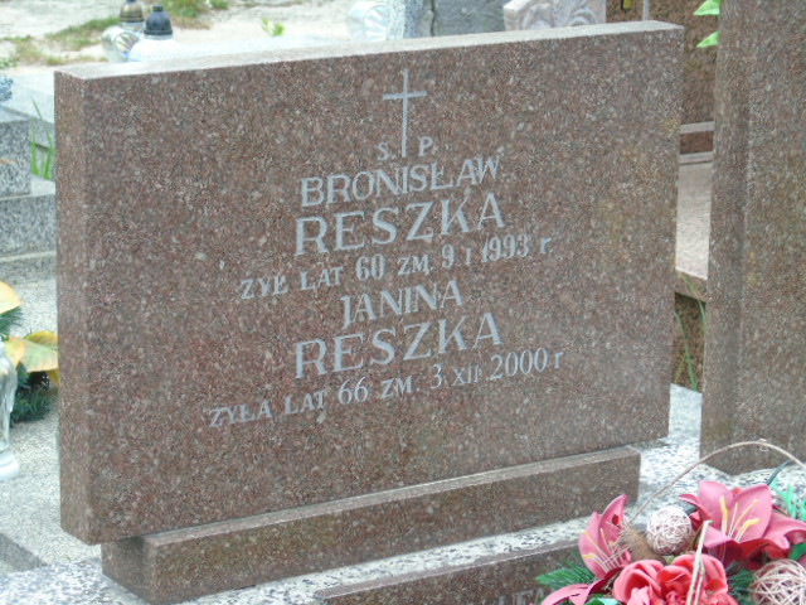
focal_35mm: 108
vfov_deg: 13.7
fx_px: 2515
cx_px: 403
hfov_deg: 18.2
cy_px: 302
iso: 80
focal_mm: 19
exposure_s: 1/80
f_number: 4.4
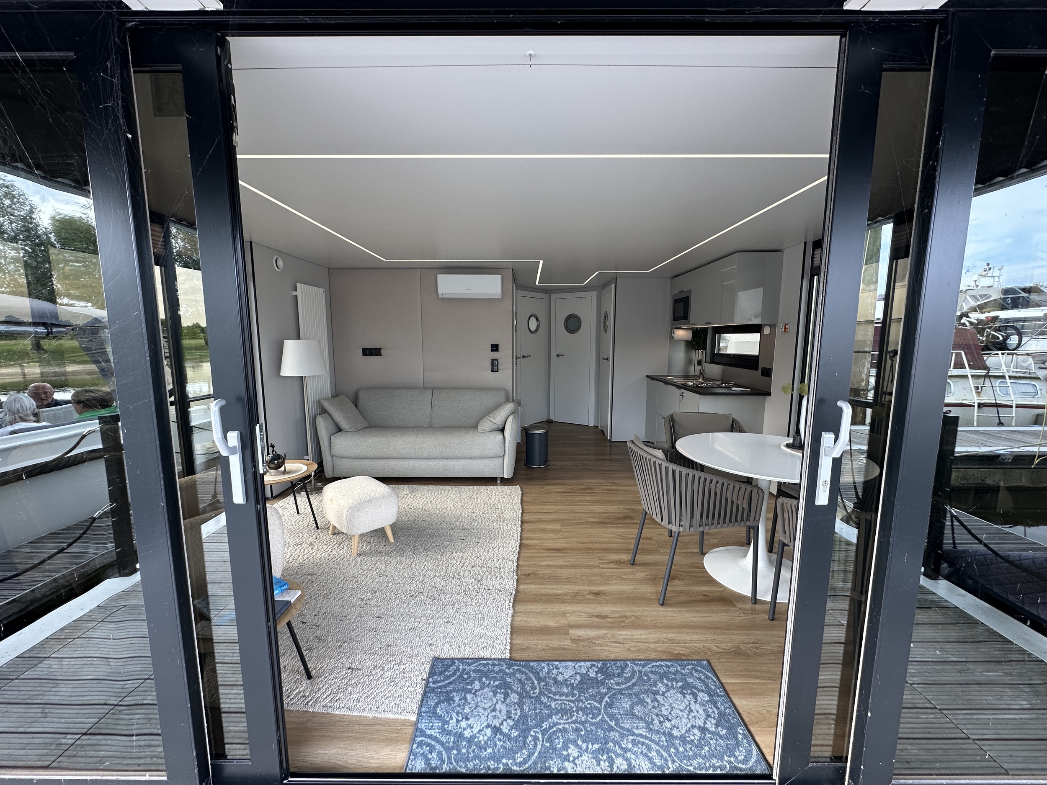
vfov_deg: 85.7
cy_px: 392
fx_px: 423
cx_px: 524
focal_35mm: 14
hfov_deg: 102.1
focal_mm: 2.22
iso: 64
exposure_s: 1/100
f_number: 2.2
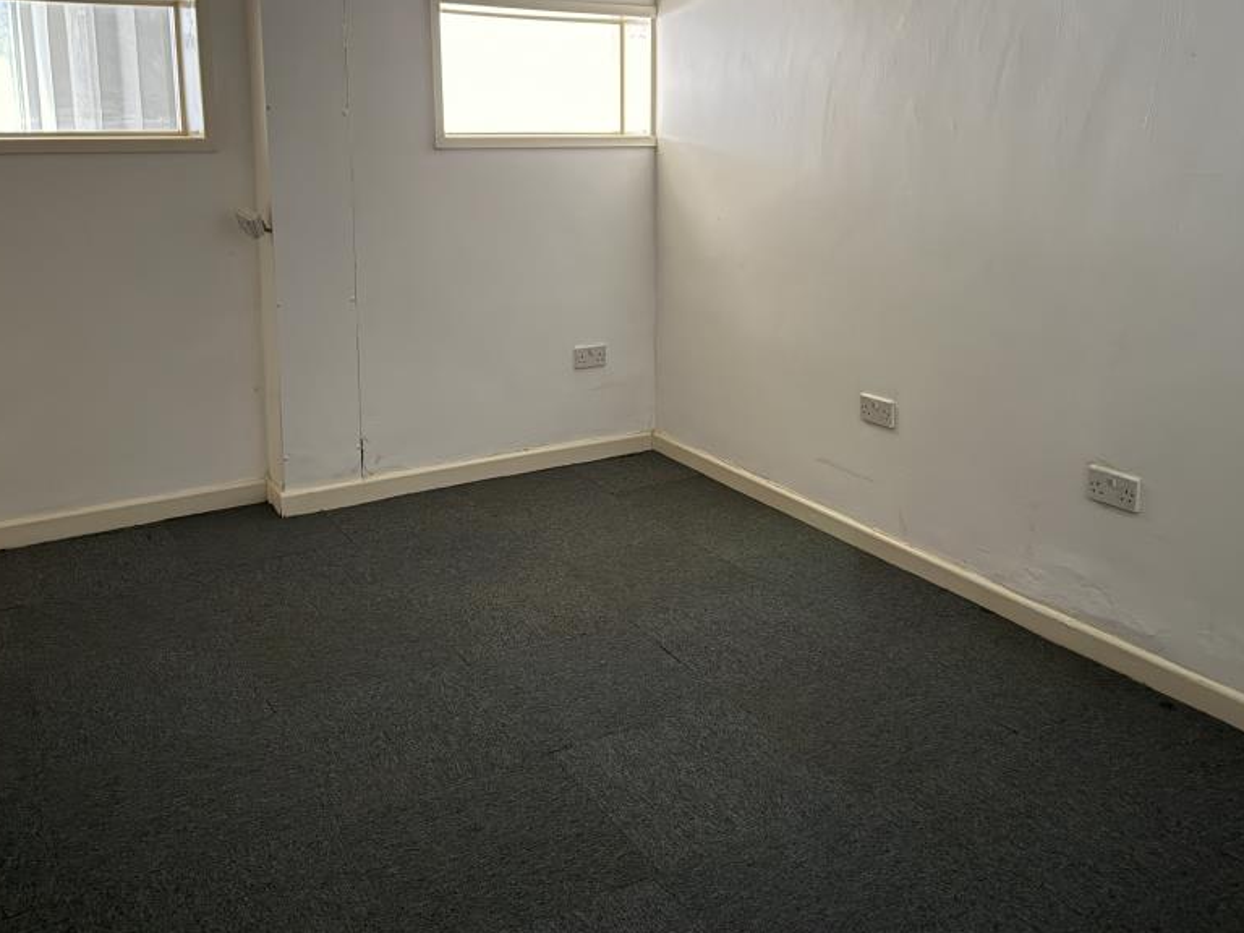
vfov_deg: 43.6
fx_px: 1150
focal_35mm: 32
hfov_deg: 56.8
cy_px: 324
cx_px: 653
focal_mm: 6.76
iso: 2000
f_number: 1.78
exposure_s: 1/9
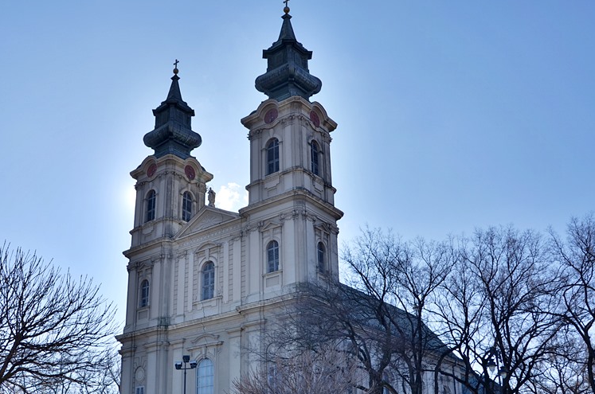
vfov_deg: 35.4
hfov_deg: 51.8
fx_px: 610
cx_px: 253
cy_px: 263
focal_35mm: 37
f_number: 3.5
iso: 100
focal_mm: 18
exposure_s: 1/640
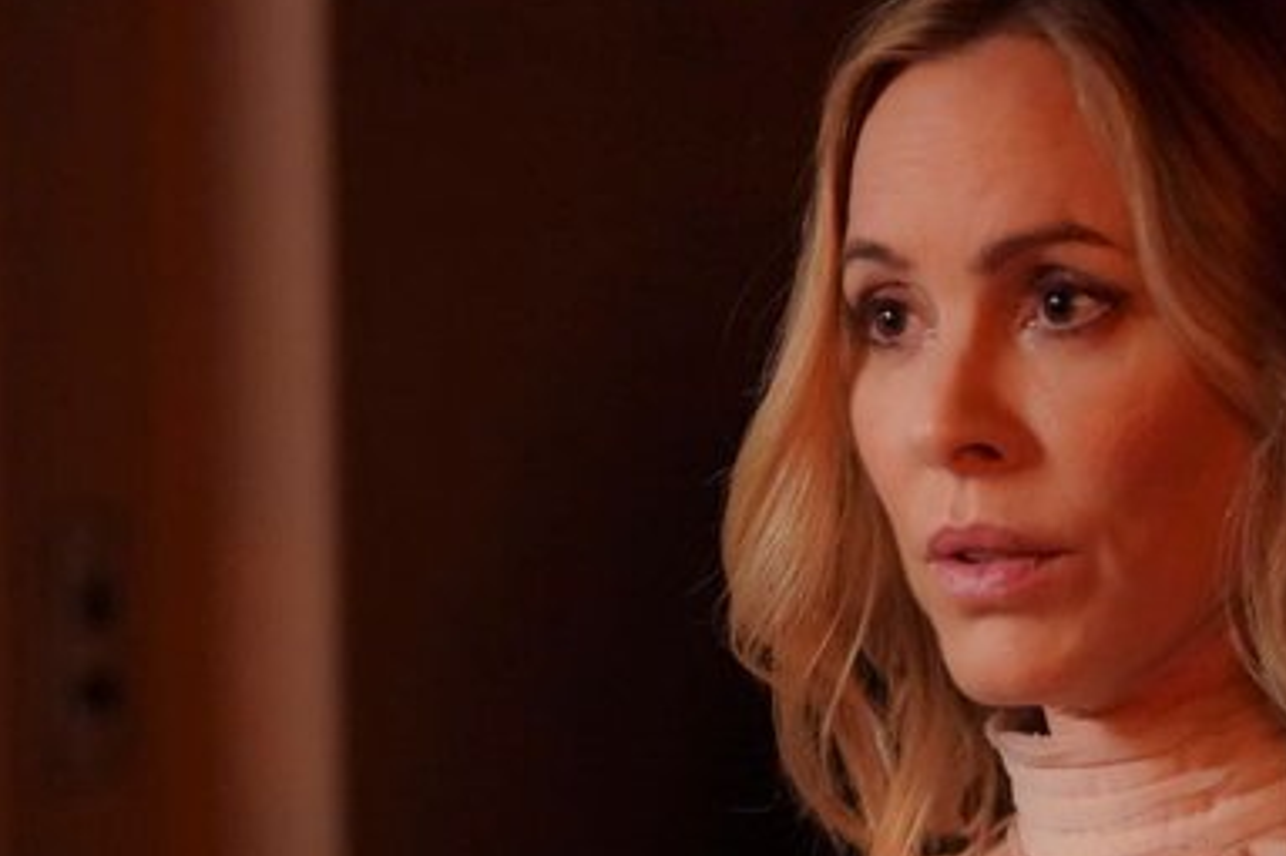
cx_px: 792
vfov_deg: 5.8
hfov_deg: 8.7
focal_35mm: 238
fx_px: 8498
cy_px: 633
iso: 10000
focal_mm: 114
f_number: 2.8
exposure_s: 1/100
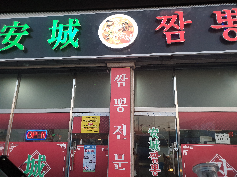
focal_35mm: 26
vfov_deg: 53.1
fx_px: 178
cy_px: 88
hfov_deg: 67.3
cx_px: 118
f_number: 2.4
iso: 320
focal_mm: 4.3
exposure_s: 1/60
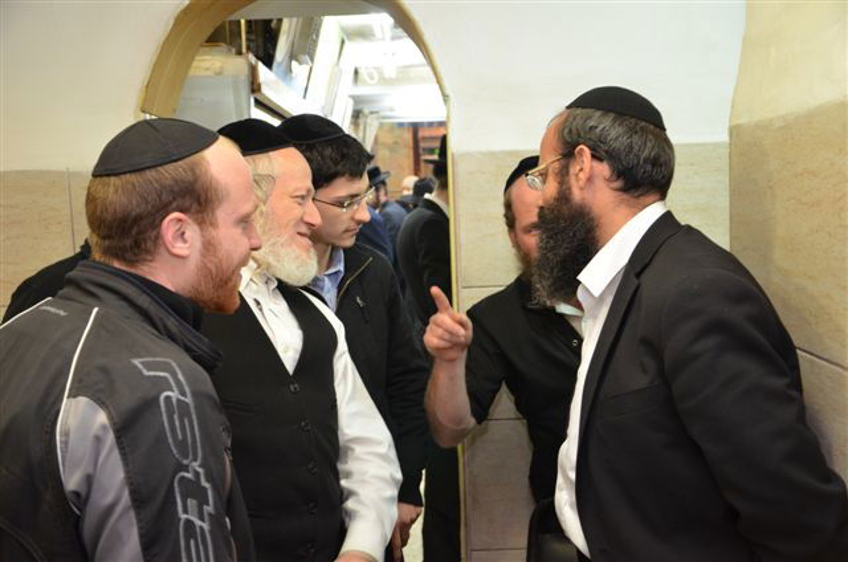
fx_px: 987
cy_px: 281
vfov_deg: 31.8
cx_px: 424
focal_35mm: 42
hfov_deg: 46.5
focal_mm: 28
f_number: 8
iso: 1250
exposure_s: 1/60
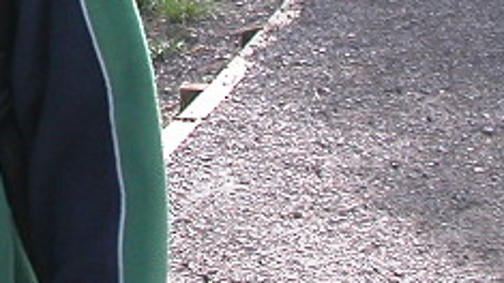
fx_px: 2779
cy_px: -302
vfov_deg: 5.7
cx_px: -277
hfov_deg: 10.0
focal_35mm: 208
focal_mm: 8.9
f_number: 4.5
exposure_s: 1/172
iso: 100
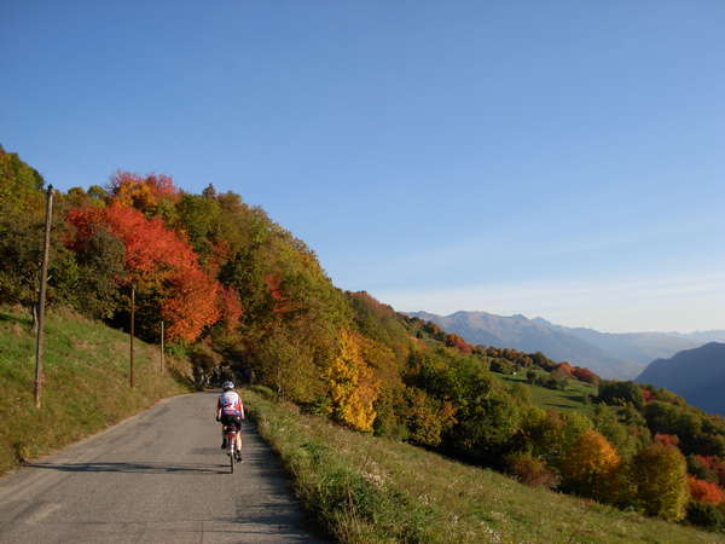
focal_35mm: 38
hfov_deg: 49.0
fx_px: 796
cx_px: 362
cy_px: 272
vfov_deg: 37.7
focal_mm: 6.3
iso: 79
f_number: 2.9
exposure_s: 1/939
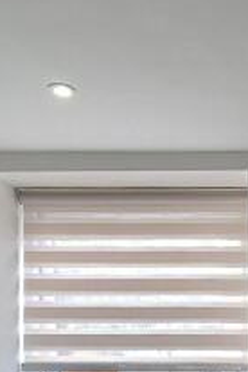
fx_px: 692
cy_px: 464
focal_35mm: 67
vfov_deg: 26.3
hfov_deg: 18.6
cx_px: 341
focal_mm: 2.2
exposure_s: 1/106
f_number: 2.2
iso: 50
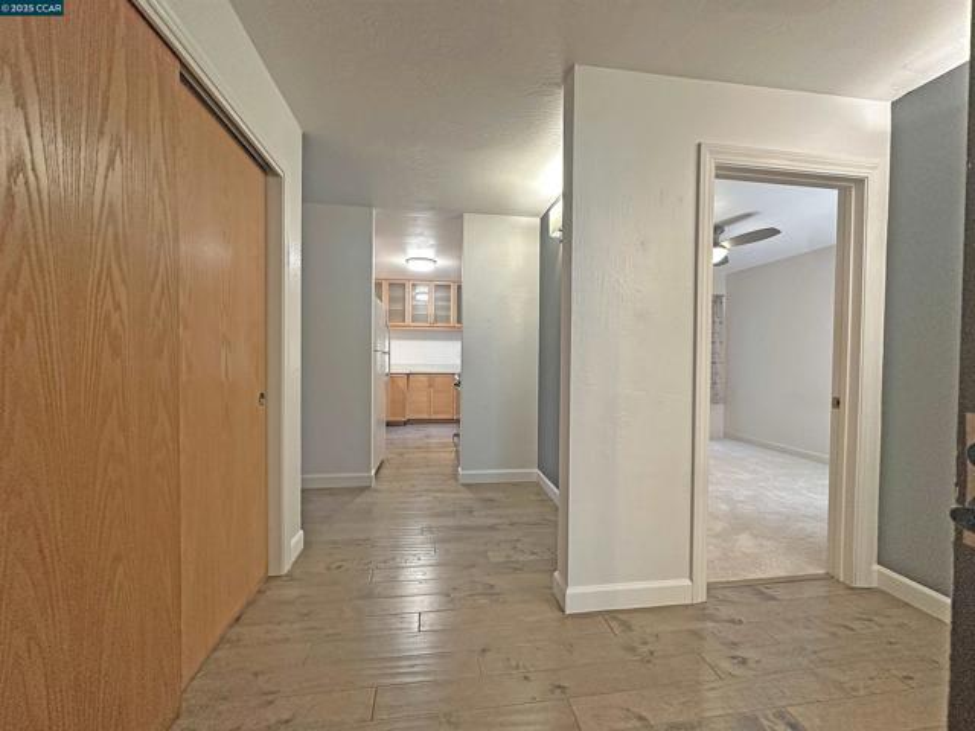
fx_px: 394
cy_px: 366
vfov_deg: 85.7
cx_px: 488
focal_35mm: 14
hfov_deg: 102.1
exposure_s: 1/60
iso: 250
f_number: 2.2
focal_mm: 2.22
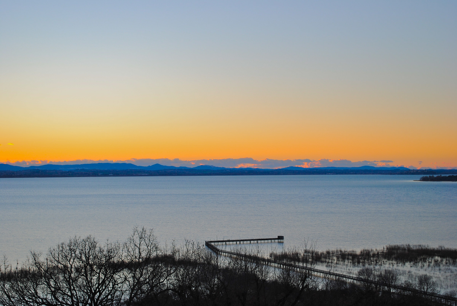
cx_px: 228
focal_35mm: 63
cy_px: 153
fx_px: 801
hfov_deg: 31.9
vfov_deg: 21.6
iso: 100
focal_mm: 42
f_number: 5.6
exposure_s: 1/80
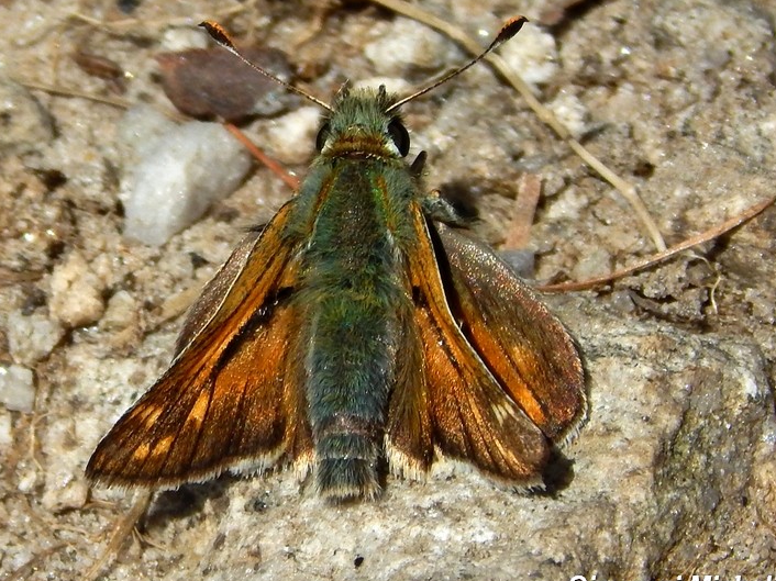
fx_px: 3608
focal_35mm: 161
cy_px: 292
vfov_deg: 9.2
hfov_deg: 12.3
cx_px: 369
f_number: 4.9
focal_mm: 25.3
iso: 125
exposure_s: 1/1500
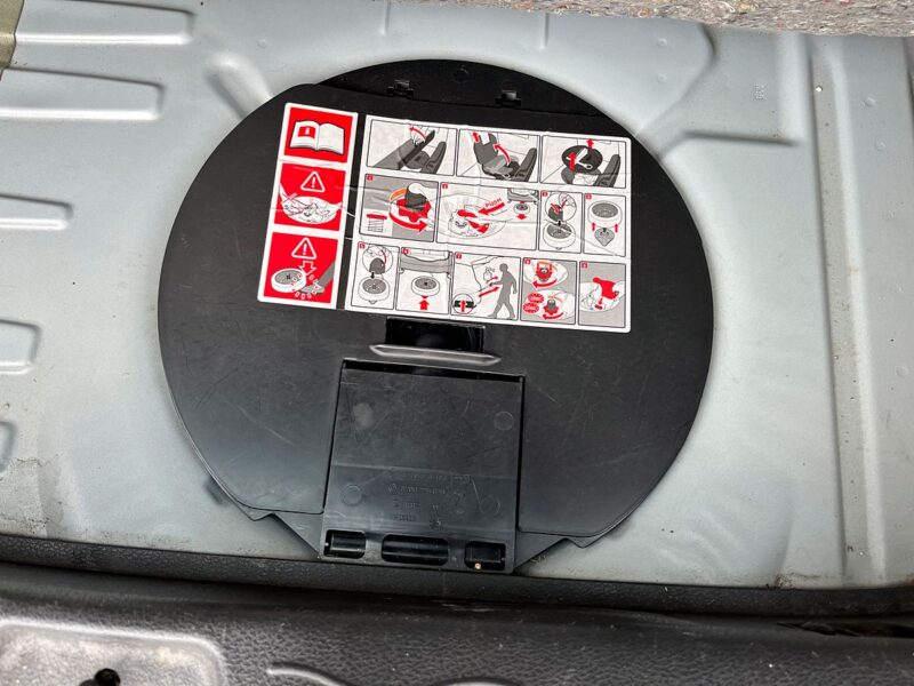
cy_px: 343
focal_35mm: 26
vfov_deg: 53.1
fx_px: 687
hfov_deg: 67.3
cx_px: 457
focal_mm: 5.1
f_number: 1.6
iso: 64
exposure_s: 1/122
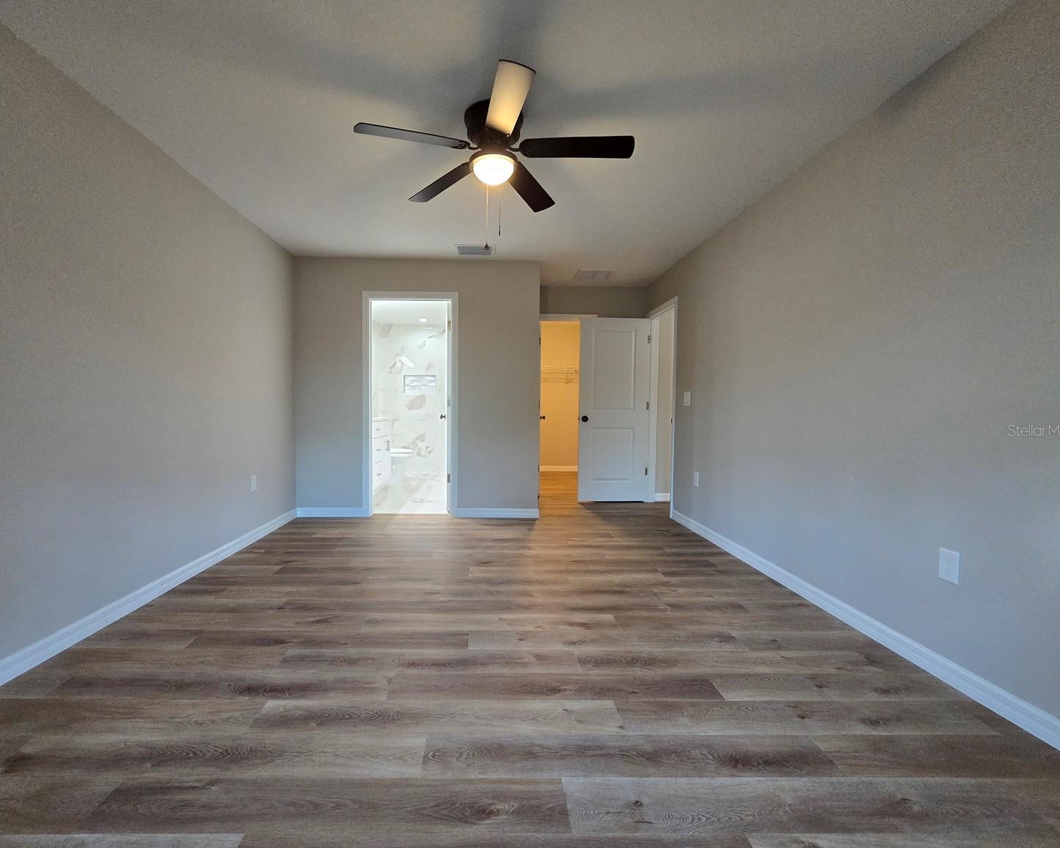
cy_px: 430
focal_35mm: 14
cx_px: 492
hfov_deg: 100.5
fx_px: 439
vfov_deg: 88.0
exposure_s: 1/60
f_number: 2.2
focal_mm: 2.2
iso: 320
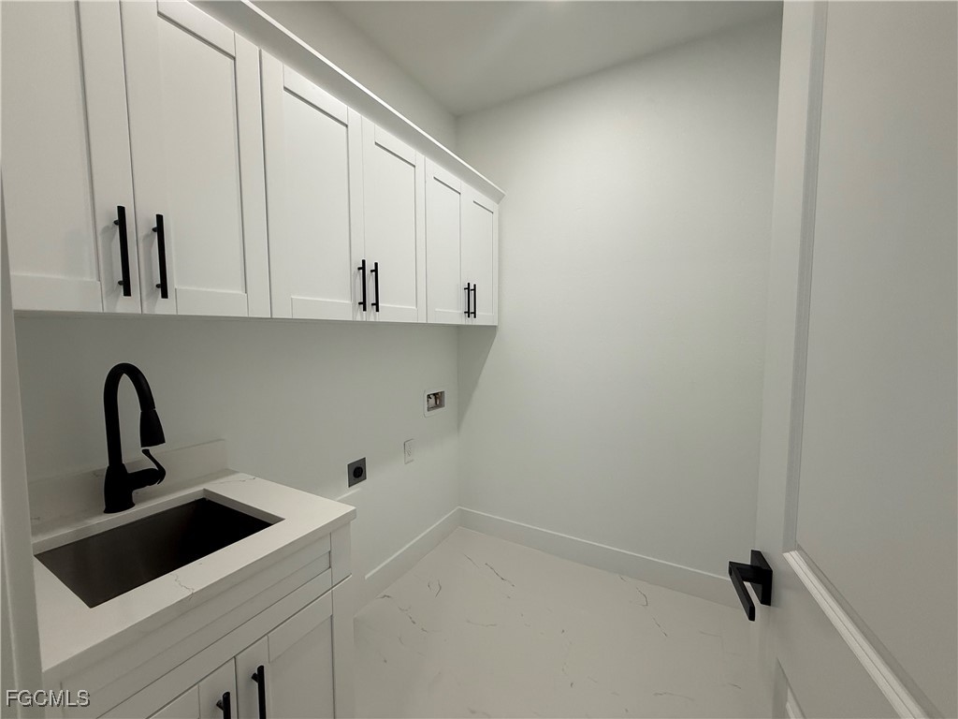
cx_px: 479
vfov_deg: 85.7
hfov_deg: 102.1
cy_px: 360
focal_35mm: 14
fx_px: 387
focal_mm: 2.22
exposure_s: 1/120
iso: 125
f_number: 2.2
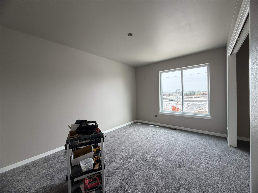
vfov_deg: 85.6
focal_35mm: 14
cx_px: 129
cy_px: 96
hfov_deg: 102.1
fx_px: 104
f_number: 2.2
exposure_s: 1/121
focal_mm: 2.22
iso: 50
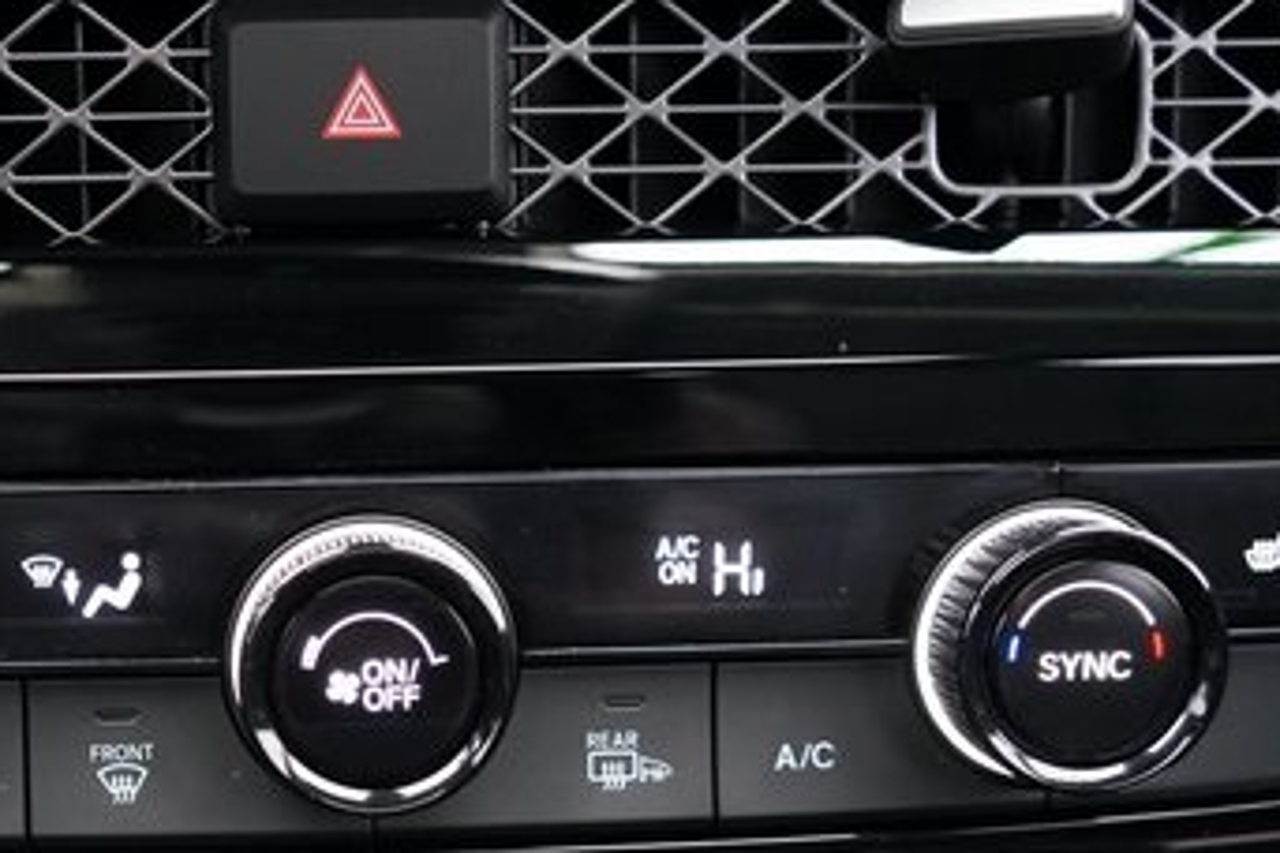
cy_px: 668
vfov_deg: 23.1
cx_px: 341
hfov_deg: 33.9
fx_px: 2062
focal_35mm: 58
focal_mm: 31
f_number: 3.2
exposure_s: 1/60
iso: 2000
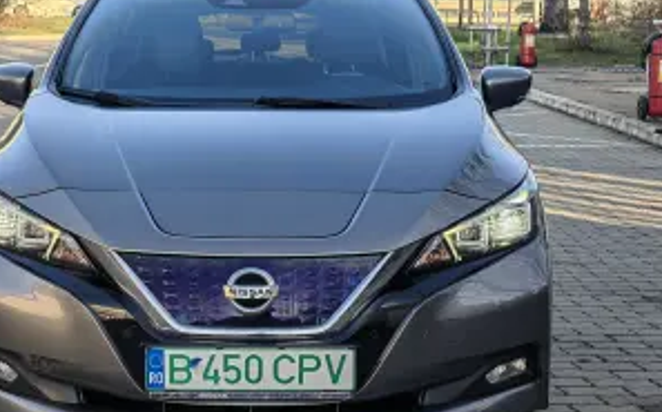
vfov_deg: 18.0
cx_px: 270
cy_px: 229
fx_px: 1298
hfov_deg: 28.6
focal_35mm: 72
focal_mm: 5.54
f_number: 1.8
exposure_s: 1/812
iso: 80
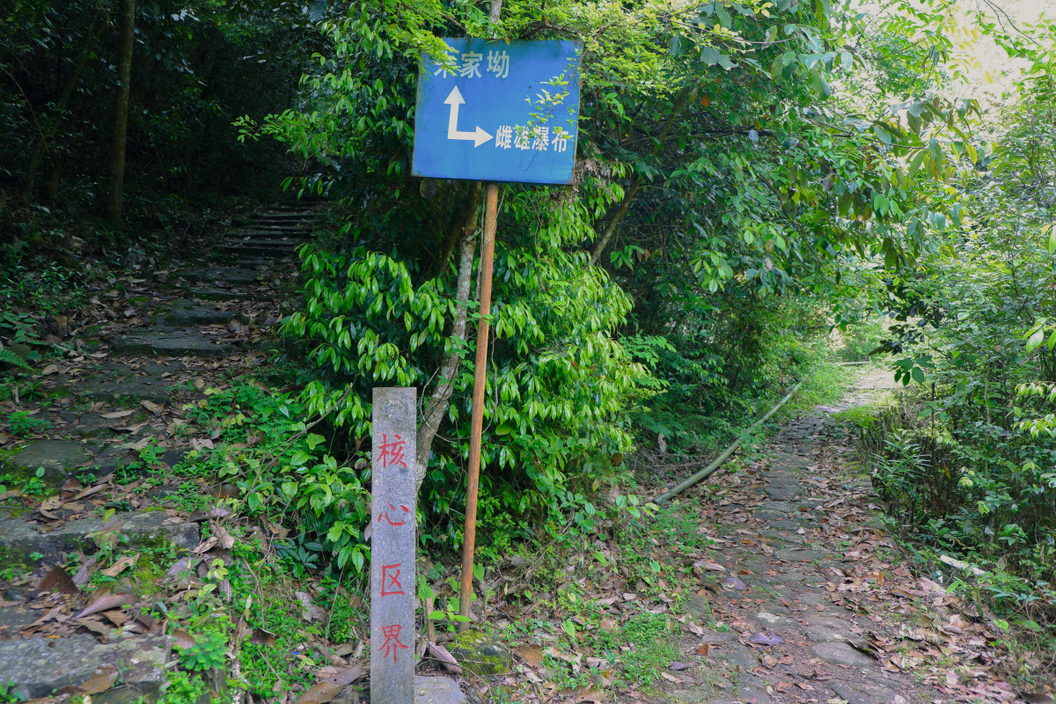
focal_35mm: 27
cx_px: 528
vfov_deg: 47.9
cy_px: 352
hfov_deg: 67.4
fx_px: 792
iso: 200
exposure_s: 1/30
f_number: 2.8
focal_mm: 18
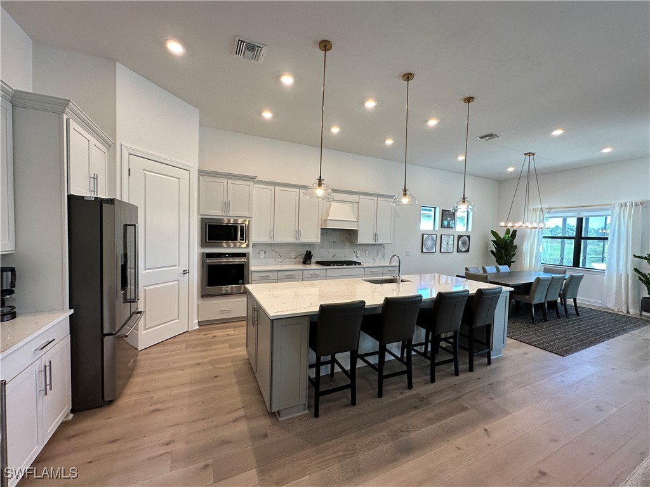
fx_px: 263
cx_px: 325
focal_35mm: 14
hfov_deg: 102.1
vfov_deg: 85.7
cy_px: 244
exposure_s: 1/120
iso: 160
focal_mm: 2.22
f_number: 2.2
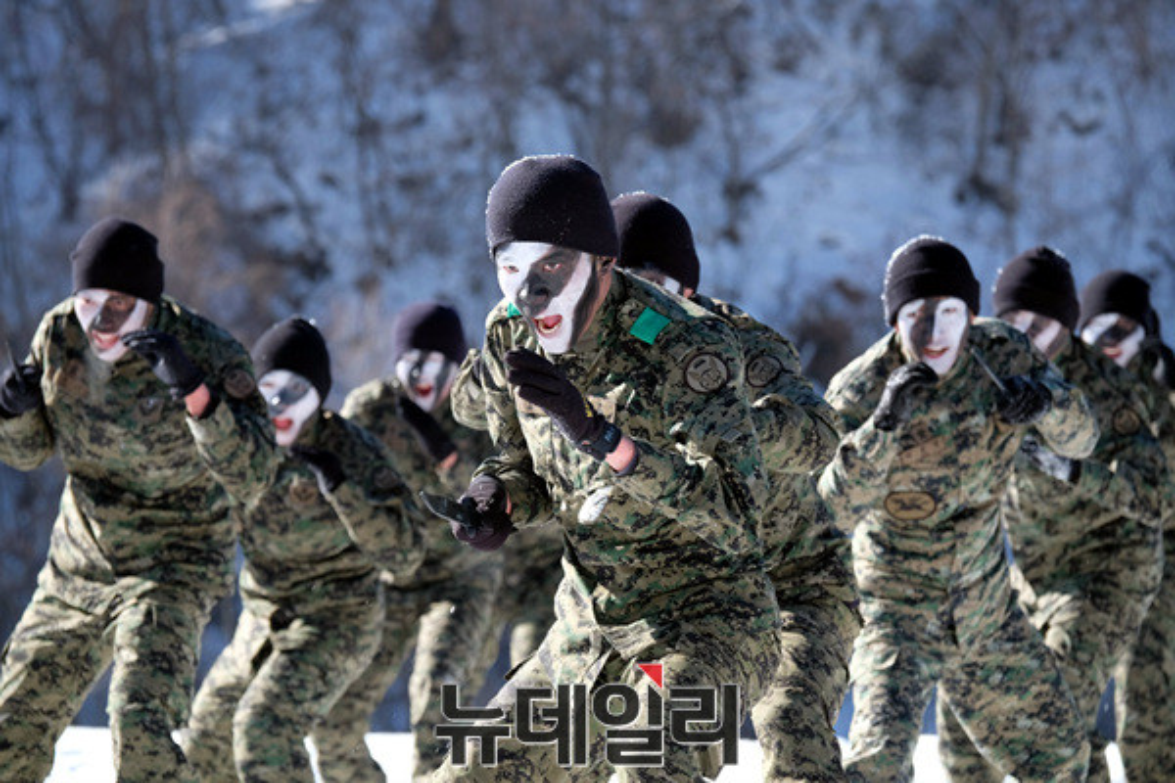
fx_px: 6854
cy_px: 392
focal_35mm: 210
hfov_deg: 9.8
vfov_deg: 6.5
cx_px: 588
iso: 200
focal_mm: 140
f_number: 5.6
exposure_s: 1/250
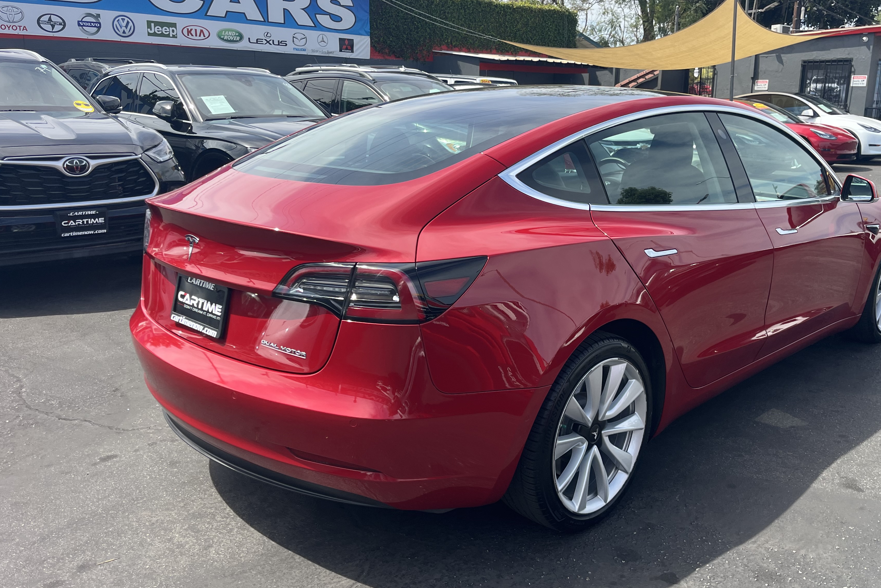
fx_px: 783
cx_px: 507
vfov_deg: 41.1
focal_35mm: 32
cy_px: 303
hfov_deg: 58.5
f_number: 1.6
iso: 50
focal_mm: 5.1
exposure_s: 1/1266
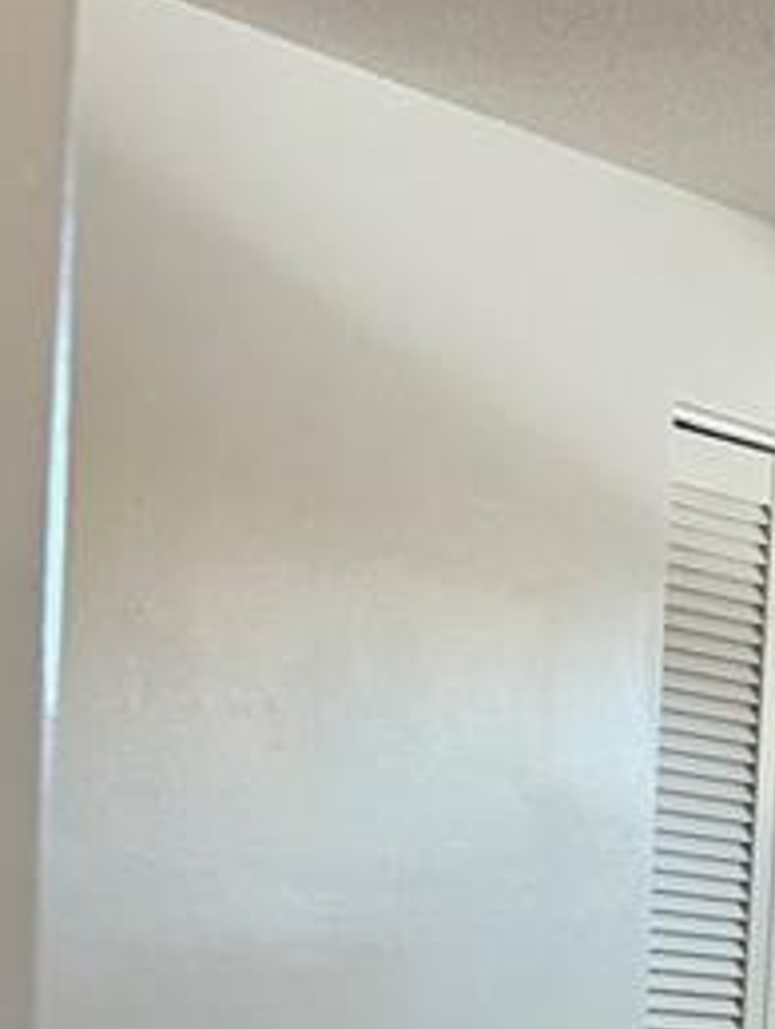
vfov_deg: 16.3
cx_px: 1498
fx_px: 3305
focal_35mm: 111
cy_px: 1514
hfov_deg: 12.0
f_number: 1.78
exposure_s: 1/60
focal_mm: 6.76
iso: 400
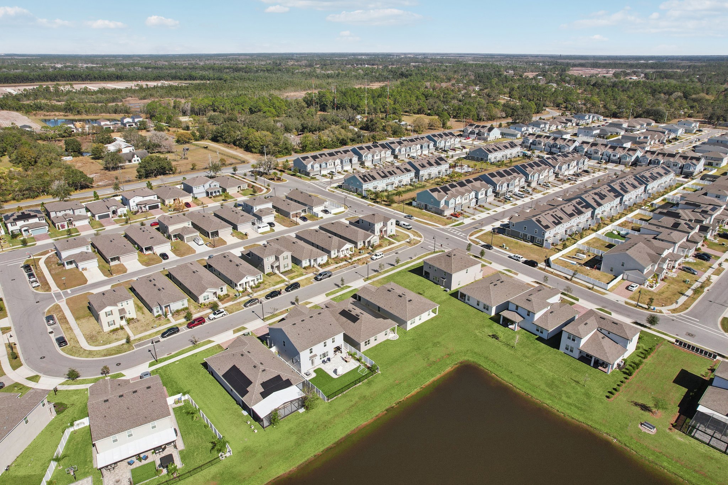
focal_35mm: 22
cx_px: 364
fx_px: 445
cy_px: 242
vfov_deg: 57.2
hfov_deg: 78.6
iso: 140
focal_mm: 8.4
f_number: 2.8
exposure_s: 1/2500
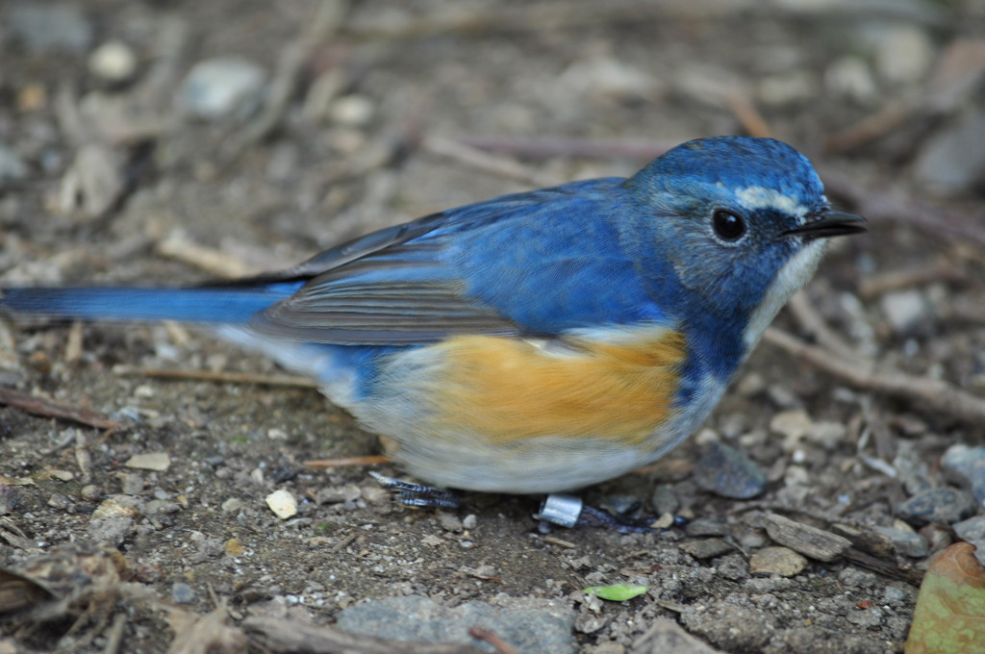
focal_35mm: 300
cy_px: 327
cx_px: 492
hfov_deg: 6.9
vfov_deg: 4.6
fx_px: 8198
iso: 200
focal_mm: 200
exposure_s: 1/15
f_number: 5.6
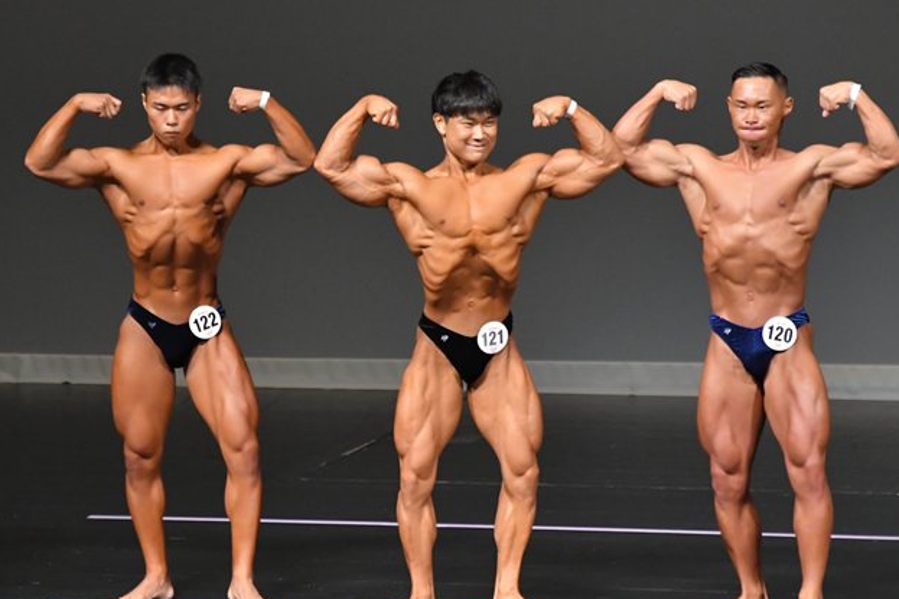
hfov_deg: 5.3
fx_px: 9786
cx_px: 367
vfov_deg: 3.5
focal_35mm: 392
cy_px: 318
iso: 5000
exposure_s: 1/400
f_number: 5.6
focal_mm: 210
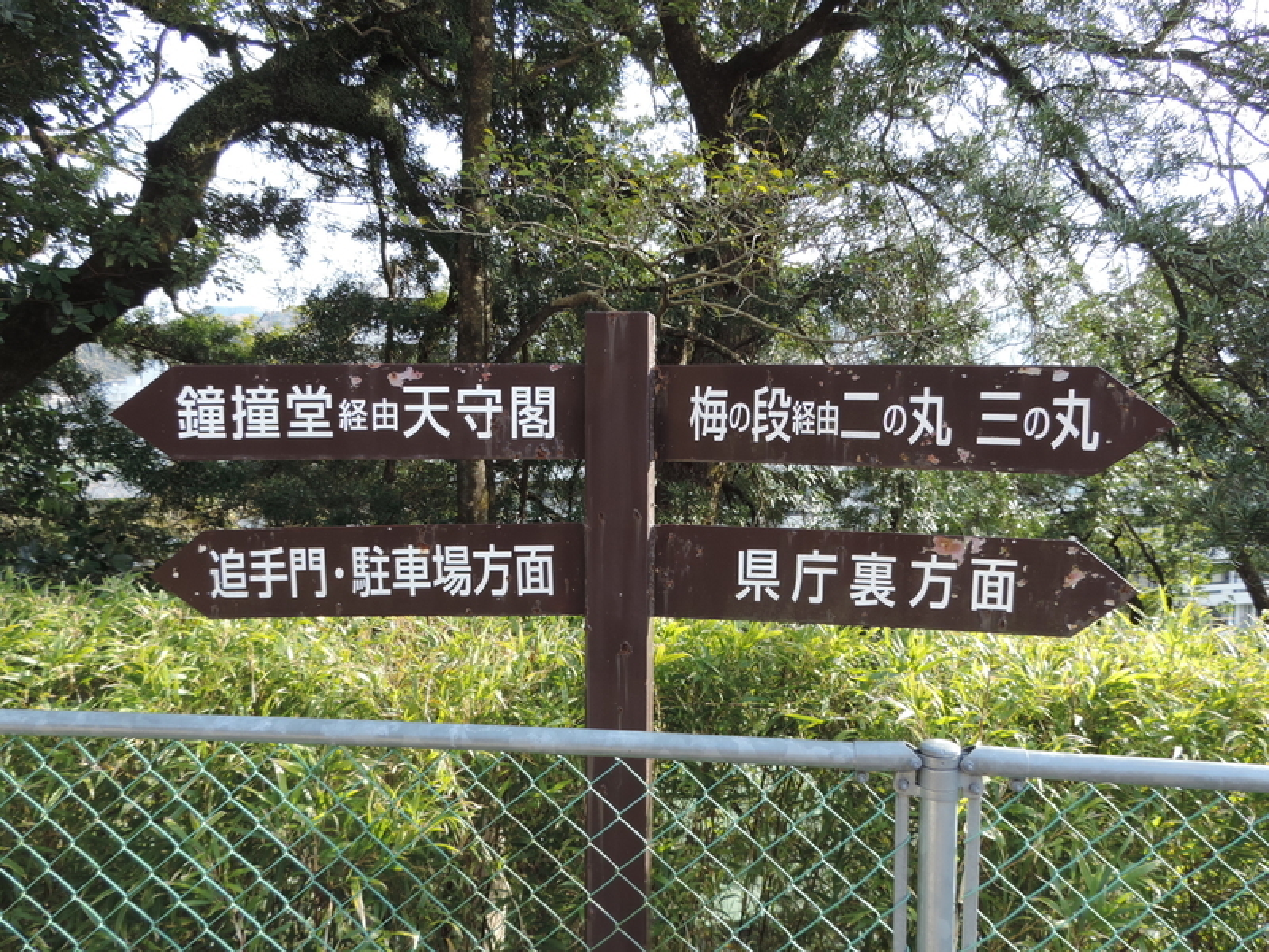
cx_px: 634
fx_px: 1100
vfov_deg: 46.8
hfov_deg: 60.0
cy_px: 476
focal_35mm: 30
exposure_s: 1/100
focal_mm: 5.3
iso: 80
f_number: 3.1
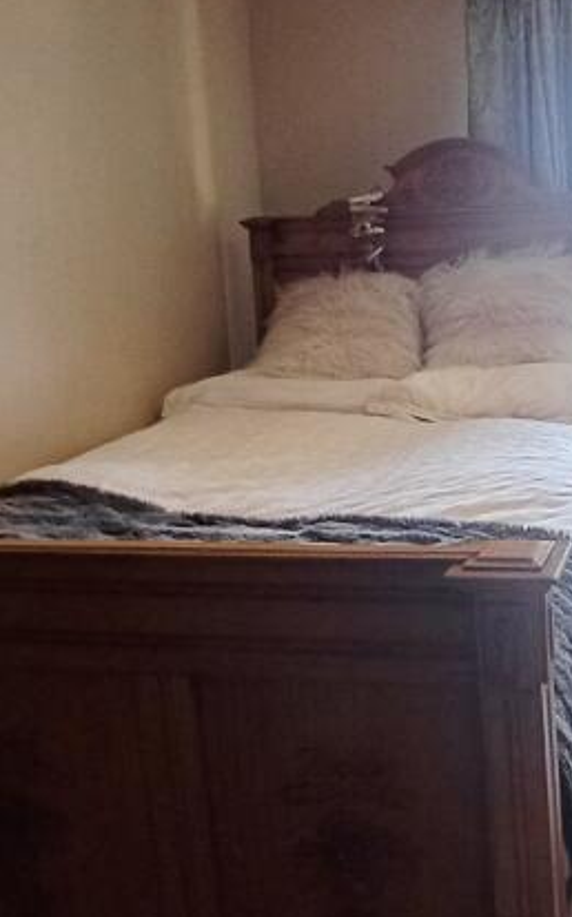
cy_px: 399
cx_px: 494
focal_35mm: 42
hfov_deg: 29.4
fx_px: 1050
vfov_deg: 47.1
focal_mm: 1.64
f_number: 2.2
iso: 160
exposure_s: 1/50
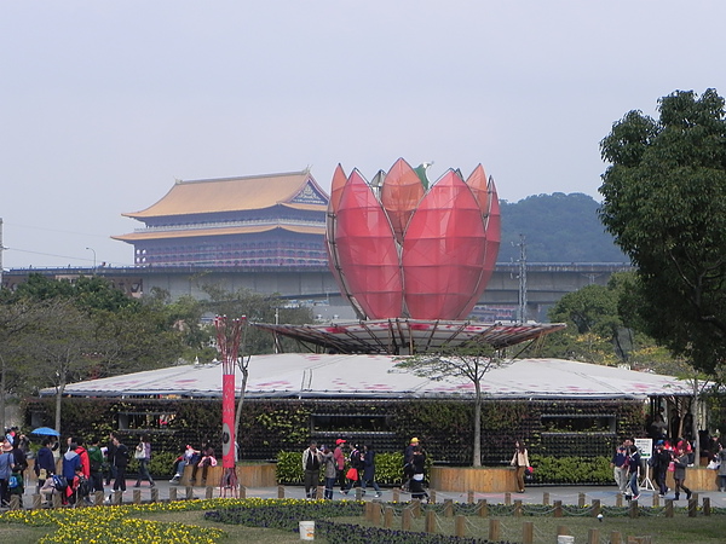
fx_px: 2454
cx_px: 363
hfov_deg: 16.8
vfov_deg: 12.7
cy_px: 272
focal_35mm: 117
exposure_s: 1/318
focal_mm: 20.8
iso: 160
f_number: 6.3
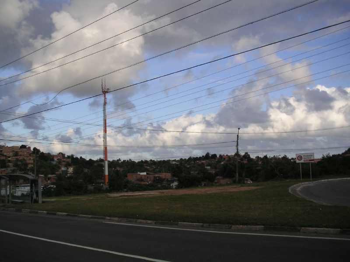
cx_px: 175
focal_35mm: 38
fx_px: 384
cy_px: 131
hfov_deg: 49.0
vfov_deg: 37.7
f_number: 2.8
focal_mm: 6
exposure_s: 1/750
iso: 50
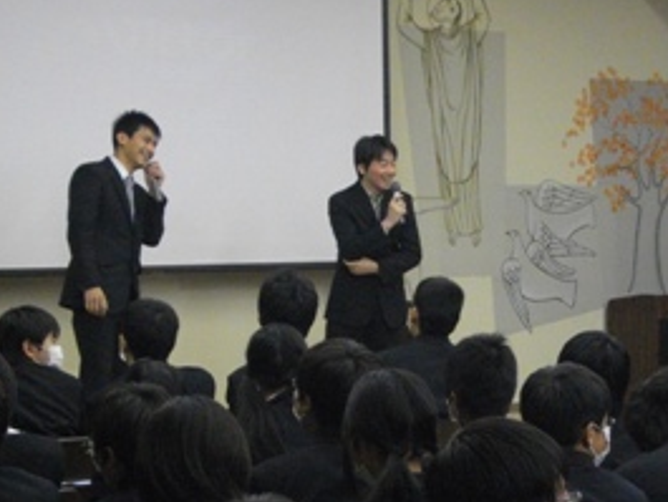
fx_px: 1989
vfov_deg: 14.3
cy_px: 371
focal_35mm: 103
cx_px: 436
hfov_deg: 19.0
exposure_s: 1/80
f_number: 4.1
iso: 594
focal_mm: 11
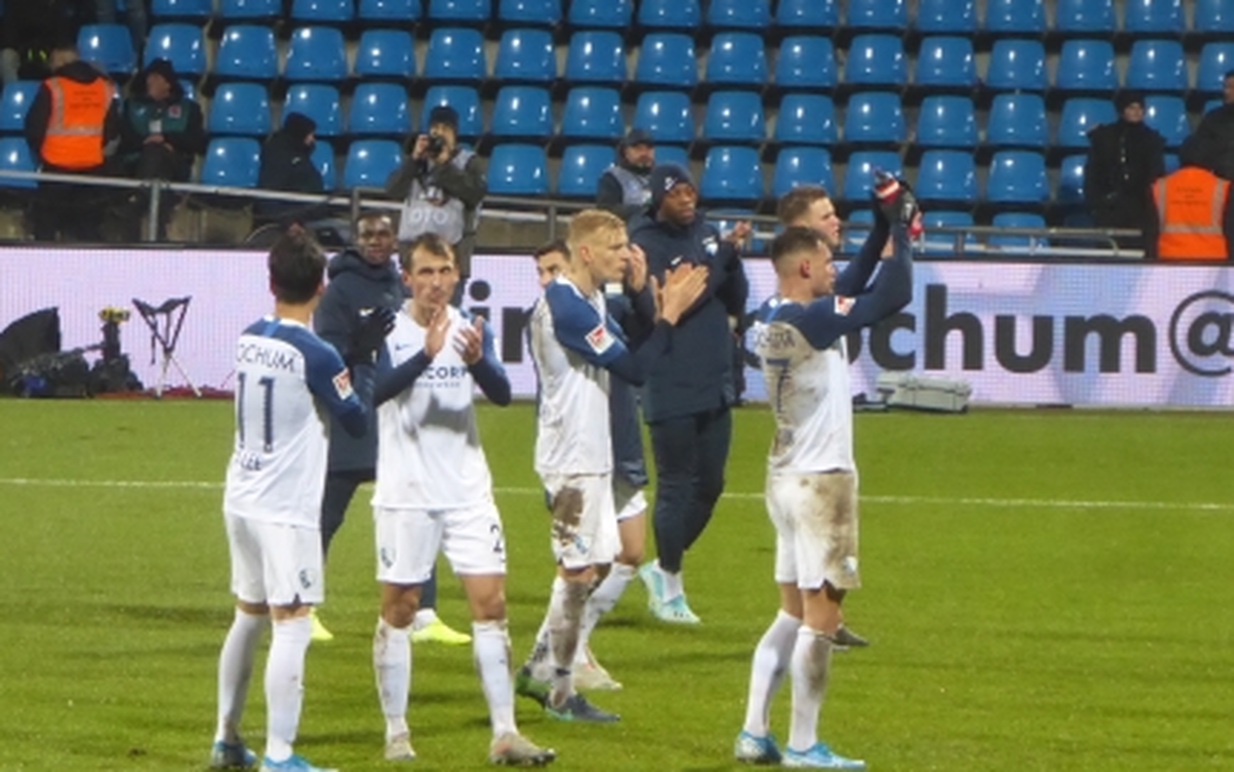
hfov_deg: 5.5
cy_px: 373
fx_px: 12951
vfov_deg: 3.4
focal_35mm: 385
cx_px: 623
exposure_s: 1/100
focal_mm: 62.1
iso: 1000
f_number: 6
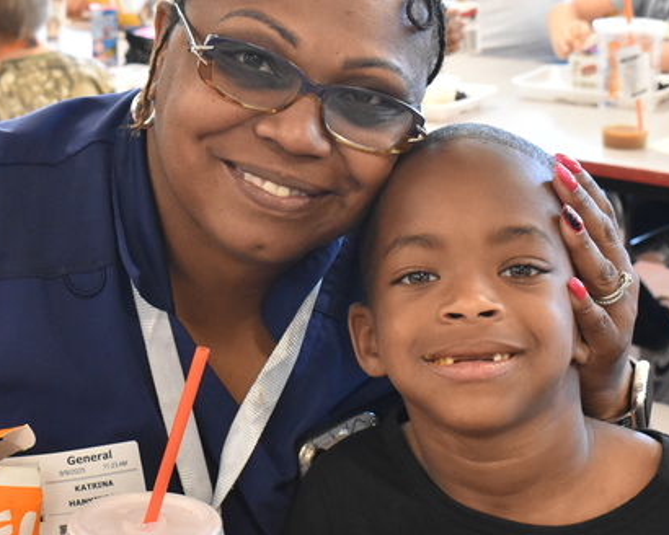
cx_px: 245
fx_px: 1742
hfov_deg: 21.7
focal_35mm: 88
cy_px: 227
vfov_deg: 17.5
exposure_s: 1/50
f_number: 7.1
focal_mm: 32
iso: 2200
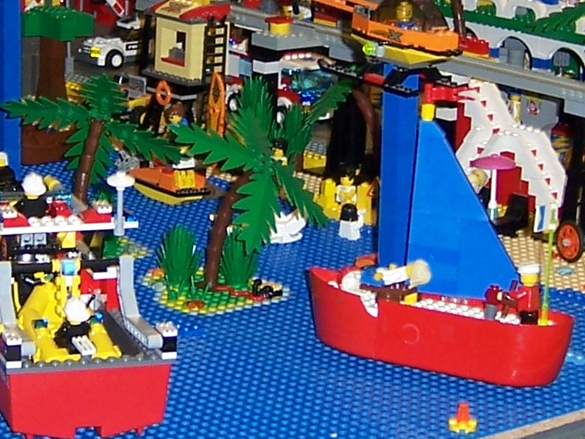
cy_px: 125
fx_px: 2349
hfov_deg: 14.2
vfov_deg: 10.7
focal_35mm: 139
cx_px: 206
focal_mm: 6.2
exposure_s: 1/60
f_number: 2.8
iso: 80
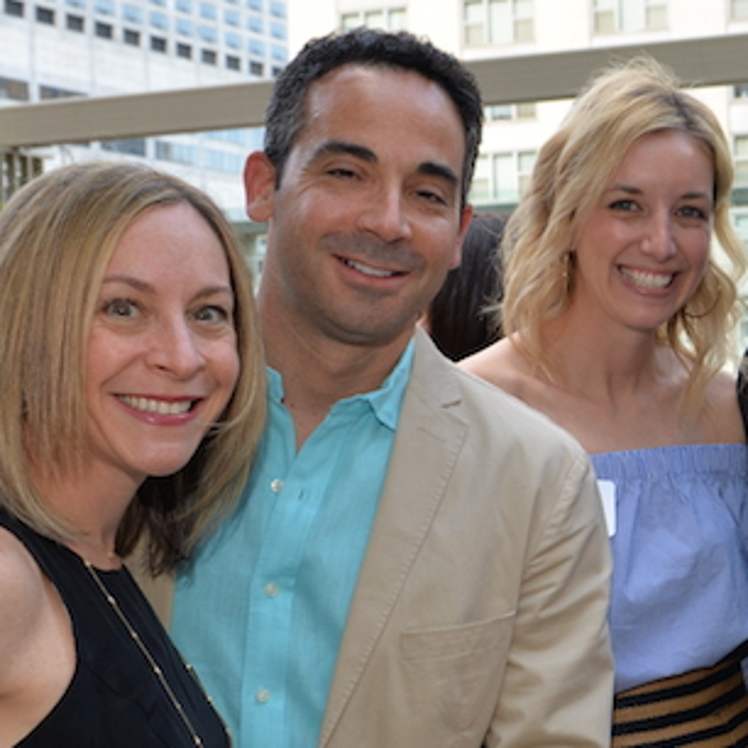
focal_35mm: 80
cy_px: 511
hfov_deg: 20.3
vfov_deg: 21.6
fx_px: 1956
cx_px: 892
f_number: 6.7
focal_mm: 32
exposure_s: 1/125
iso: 560
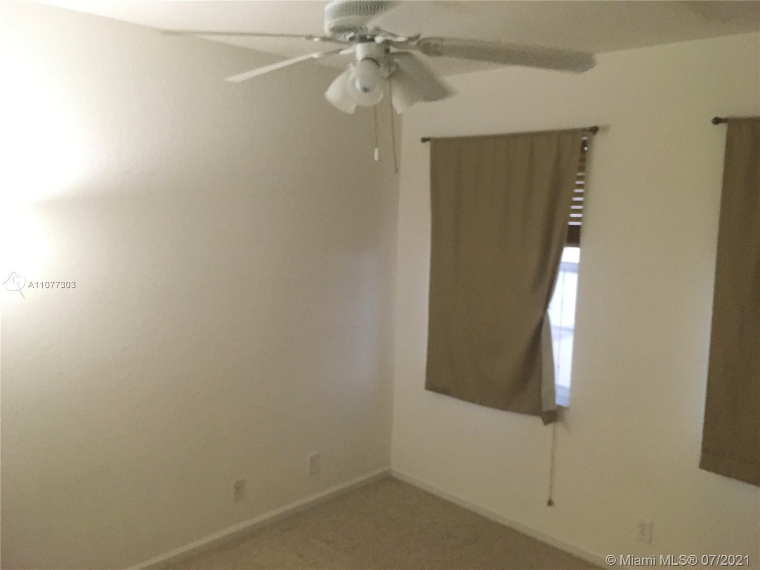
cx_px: 380
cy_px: 285
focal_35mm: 29
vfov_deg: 48.2
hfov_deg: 61.7
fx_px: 637
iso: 200
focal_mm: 4.15
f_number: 2.2
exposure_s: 1/30
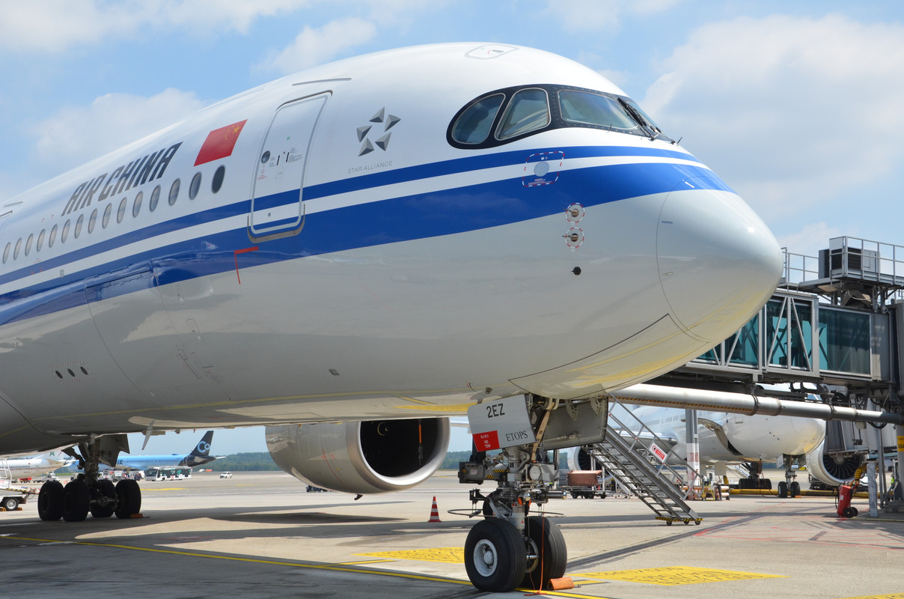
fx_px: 1278
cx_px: 452
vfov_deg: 26.4
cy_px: 300
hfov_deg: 39.0
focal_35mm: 51
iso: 400
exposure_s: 1/500
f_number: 11
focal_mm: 34
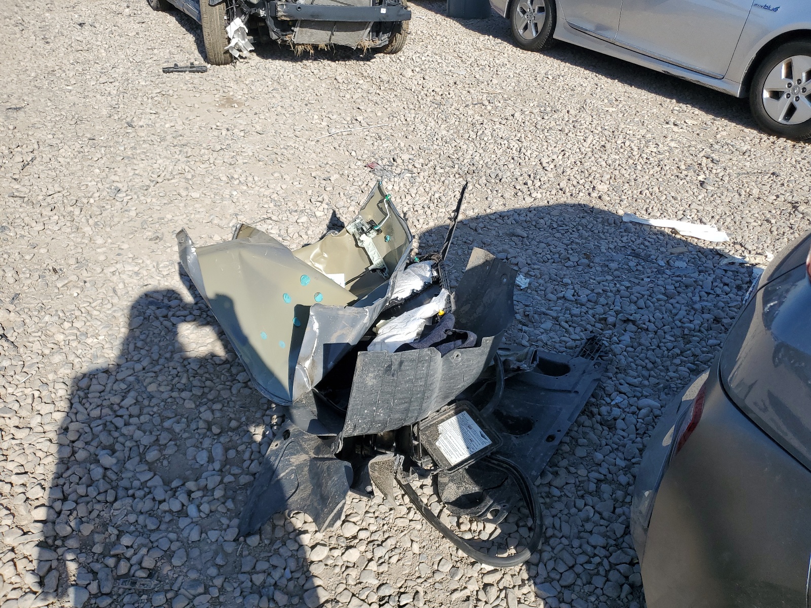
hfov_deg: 67.3
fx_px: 609
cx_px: 406
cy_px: 304
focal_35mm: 26
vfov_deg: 53.1
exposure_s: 1/3333
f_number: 1.5
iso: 50
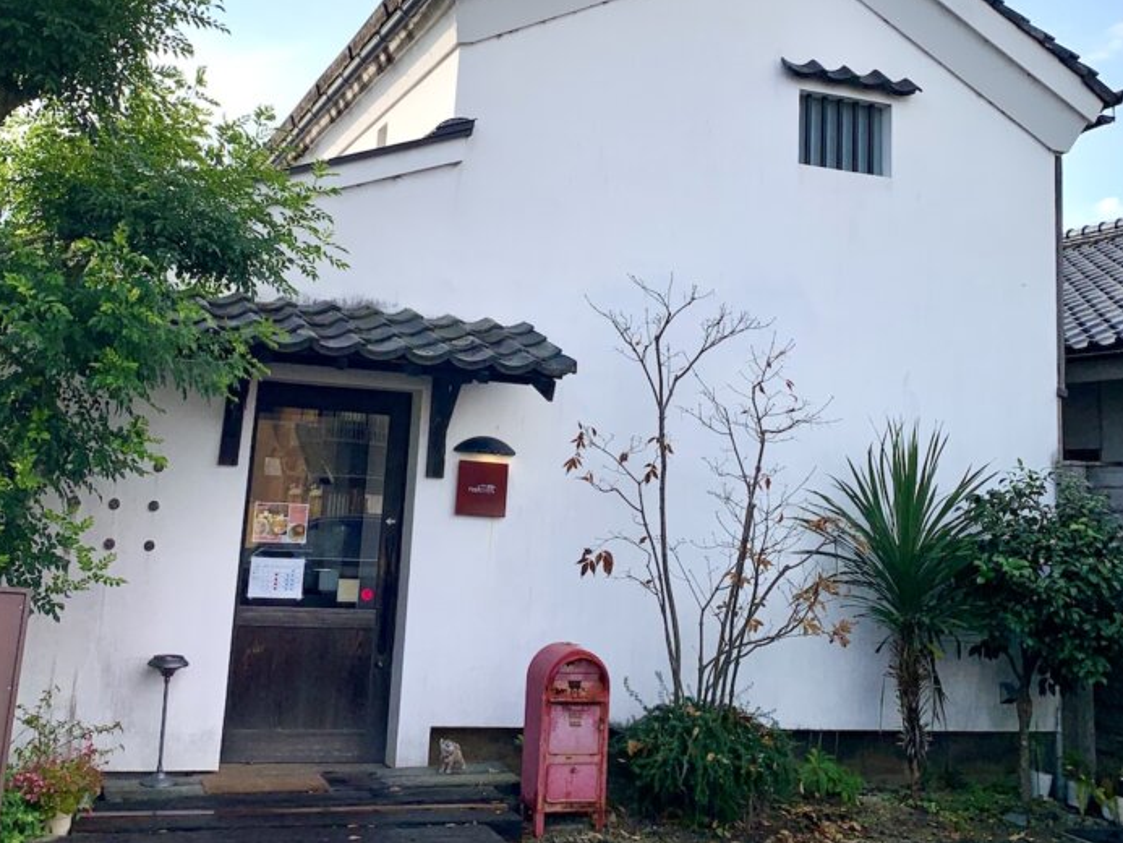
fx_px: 973
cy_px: 373
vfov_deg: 46.7
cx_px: 486
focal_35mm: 30
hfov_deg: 59.7
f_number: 1.8
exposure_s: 1/2545
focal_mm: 4.25
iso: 25
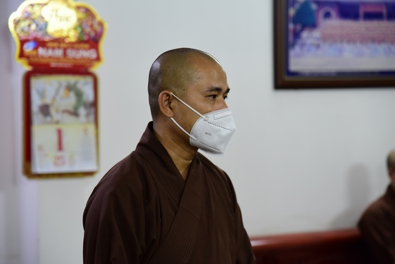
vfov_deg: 11.4
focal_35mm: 120
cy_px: 132
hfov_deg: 17.1
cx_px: 198
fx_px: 1317
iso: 2500
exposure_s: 1/40
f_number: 4.5
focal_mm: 120
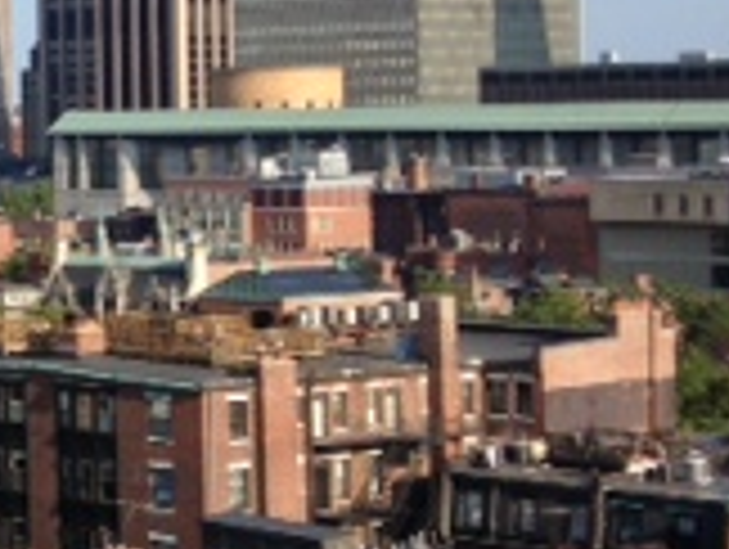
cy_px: 140
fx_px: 2742
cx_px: -688
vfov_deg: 11.4
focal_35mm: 130
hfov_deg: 13.2
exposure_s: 1/1085
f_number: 2.4
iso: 50
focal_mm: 4.13
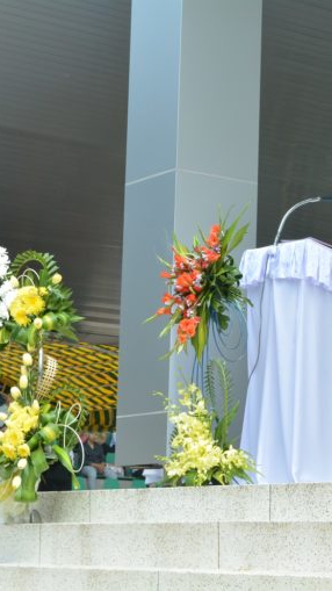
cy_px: 296
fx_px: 1707
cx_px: 351
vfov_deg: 19.6
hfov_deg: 11.0
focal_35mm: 109
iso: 400
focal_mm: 46
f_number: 11
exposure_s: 1/200
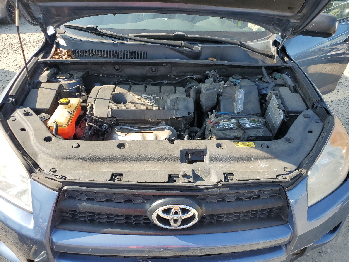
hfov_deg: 67.3
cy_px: 131
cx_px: 174
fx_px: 262
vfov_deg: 53.1
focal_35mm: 26
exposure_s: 1/769
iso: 50
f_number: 1.5
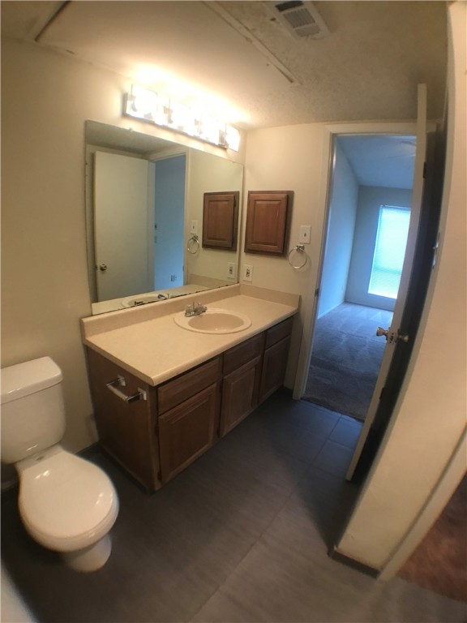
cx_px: 234
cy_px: 312
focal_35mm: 28
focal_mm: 3.99
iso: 25
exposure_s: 1/30
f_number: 1.8
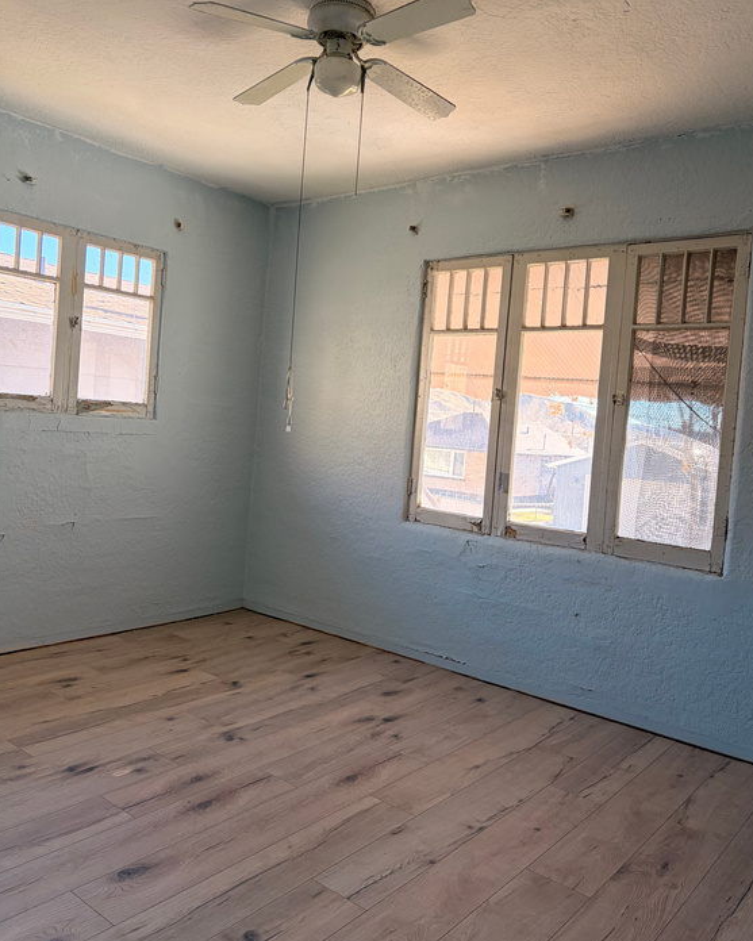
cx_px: 384
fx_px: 780
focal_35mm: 28
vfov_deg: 62.2
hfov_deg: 51.5
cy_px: 453
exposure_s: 1/218
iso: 80
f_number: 1.6
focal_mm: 5.96
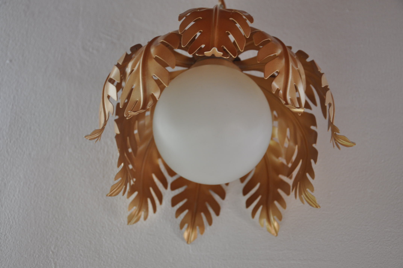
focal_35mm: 63
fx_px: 704
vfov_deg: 21.5
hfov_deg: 31.9
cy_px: 134
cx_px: 202
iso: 450
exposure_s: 1/60
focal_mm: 42
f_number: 4.8
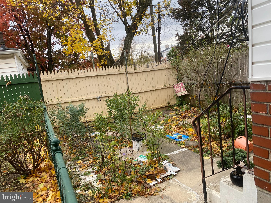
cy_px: 102
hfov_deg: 67.3
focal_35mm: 26
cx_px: 136
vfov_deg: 53.1
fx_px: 204
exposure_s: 1/121
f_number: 1.8
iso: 50
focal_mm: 4.25
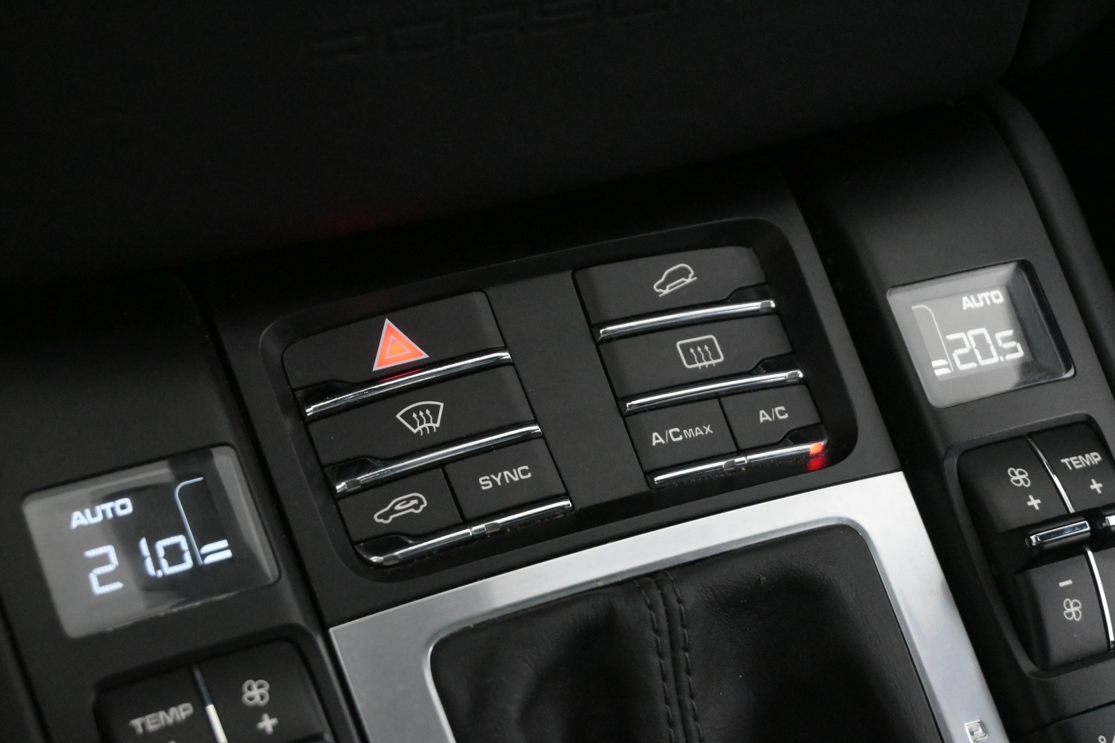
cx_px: 558
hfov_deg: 33.4
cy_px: 372
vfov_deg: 22.6
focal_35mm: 60
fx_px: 1858
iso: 7200
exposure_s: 1/60
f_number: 5.6
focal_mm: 40
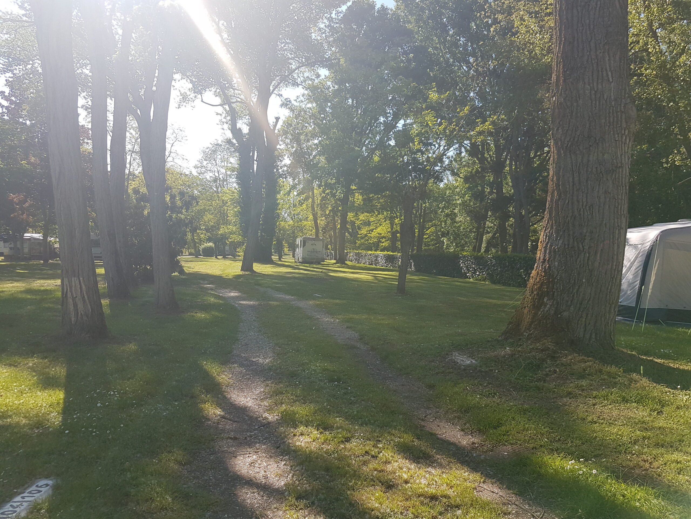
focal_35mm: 26
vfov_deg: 53.1
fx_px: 519
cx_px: 346
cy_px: 260
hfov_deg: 67.3
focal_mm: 4.2
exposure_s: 1/1068
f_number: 1.7
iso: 40
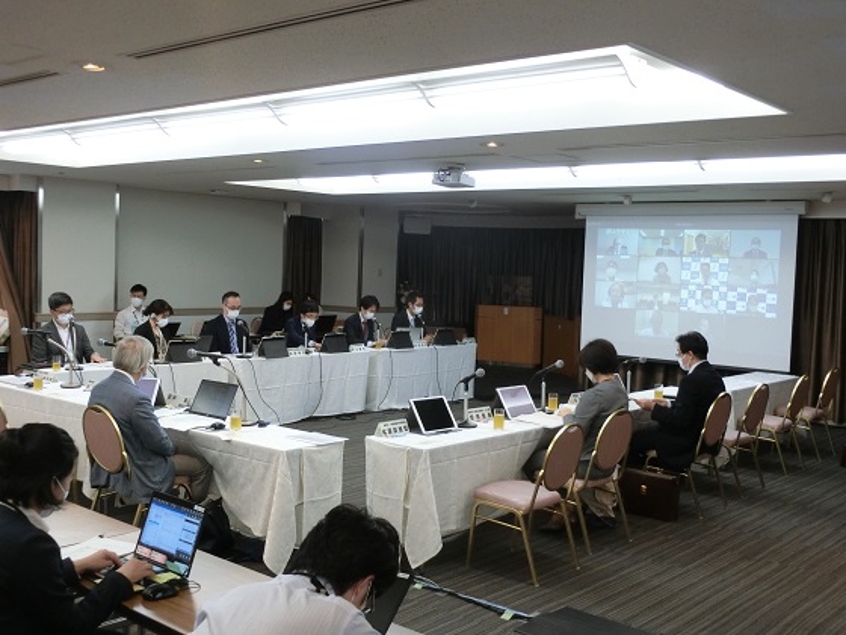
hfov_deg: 47.9
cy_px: 318
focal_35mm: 39
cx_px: 423
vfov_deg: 36.8
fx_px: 953
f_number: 4.1
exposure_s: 1/40
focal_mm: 6.9
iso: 400
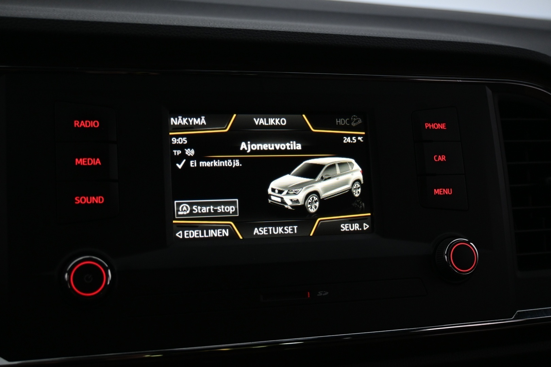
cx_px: 276
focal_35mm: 46
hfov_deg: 43.0
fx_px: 700
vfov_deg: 29.4
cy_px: 184
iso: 1250
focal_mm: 30.5
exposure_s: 1/50
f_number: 4.8
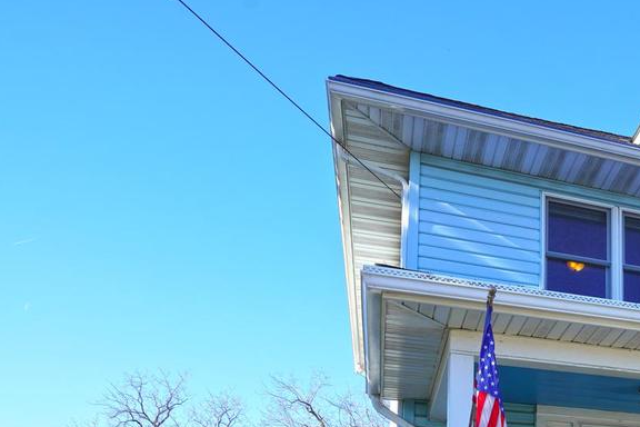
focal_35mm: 40
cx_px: 672
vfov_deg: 28.5
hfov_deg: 40.8
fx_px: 711
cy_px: 527
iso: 100
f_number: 8
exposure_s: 1/125
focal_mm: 16
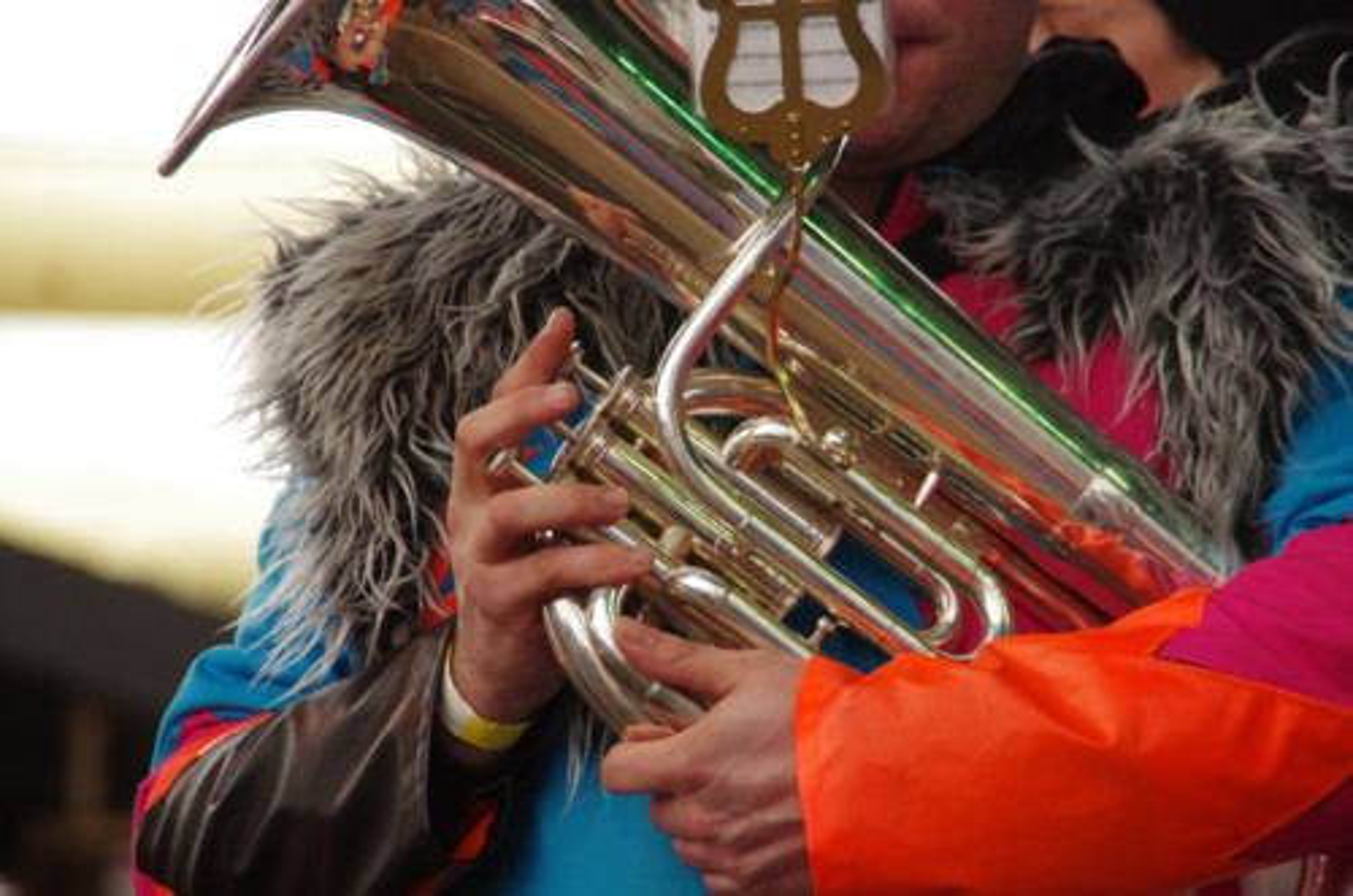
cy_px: 448
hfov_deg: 6.9
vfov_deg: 4.6
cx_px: 676
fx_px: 11250
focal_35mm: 300
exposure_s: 1/250
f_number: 6.3
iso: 1600
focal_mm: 200
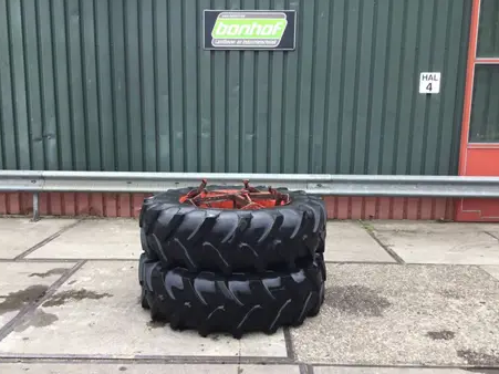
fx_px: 476
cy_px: 197
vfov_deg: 42.9
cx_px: 241
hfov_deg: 55.4
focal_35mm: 33
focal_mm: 3.3
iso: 25
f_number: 2.4
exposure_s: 1/146
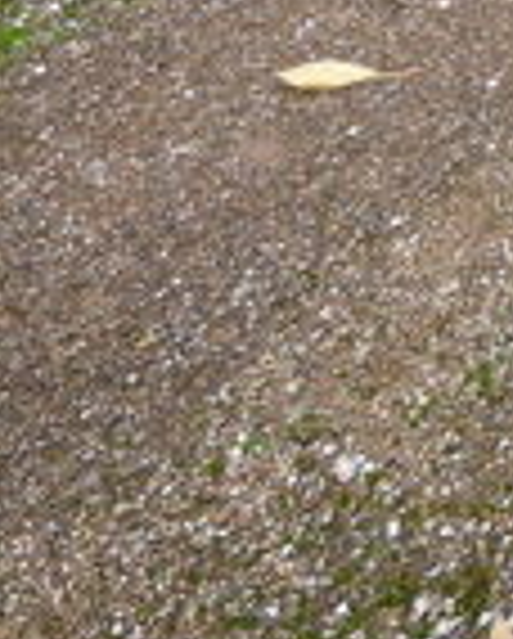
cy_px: -108
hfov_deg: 13.2
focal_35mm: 99
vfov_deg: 18.4
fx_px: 1875
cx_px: 1071
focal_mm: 5.2
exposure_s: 1/100
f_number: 3.3
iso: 100
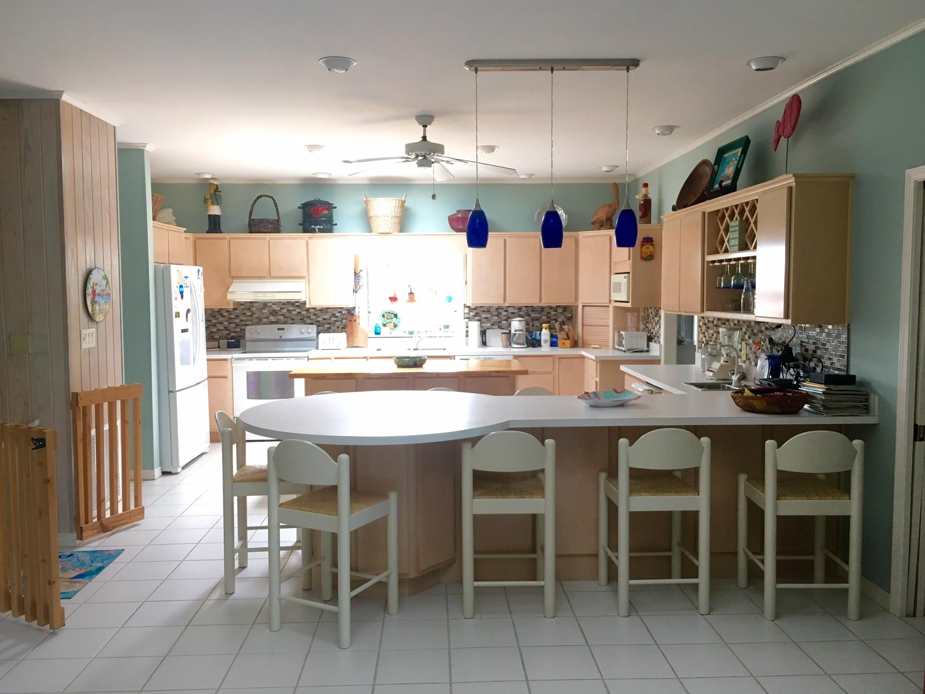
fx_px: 775
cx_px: 462
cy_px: 347
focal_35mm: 29
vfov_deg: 48.2
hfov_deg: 61.7
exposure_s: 1/30
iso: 40
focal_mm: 4.15
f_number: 2.2
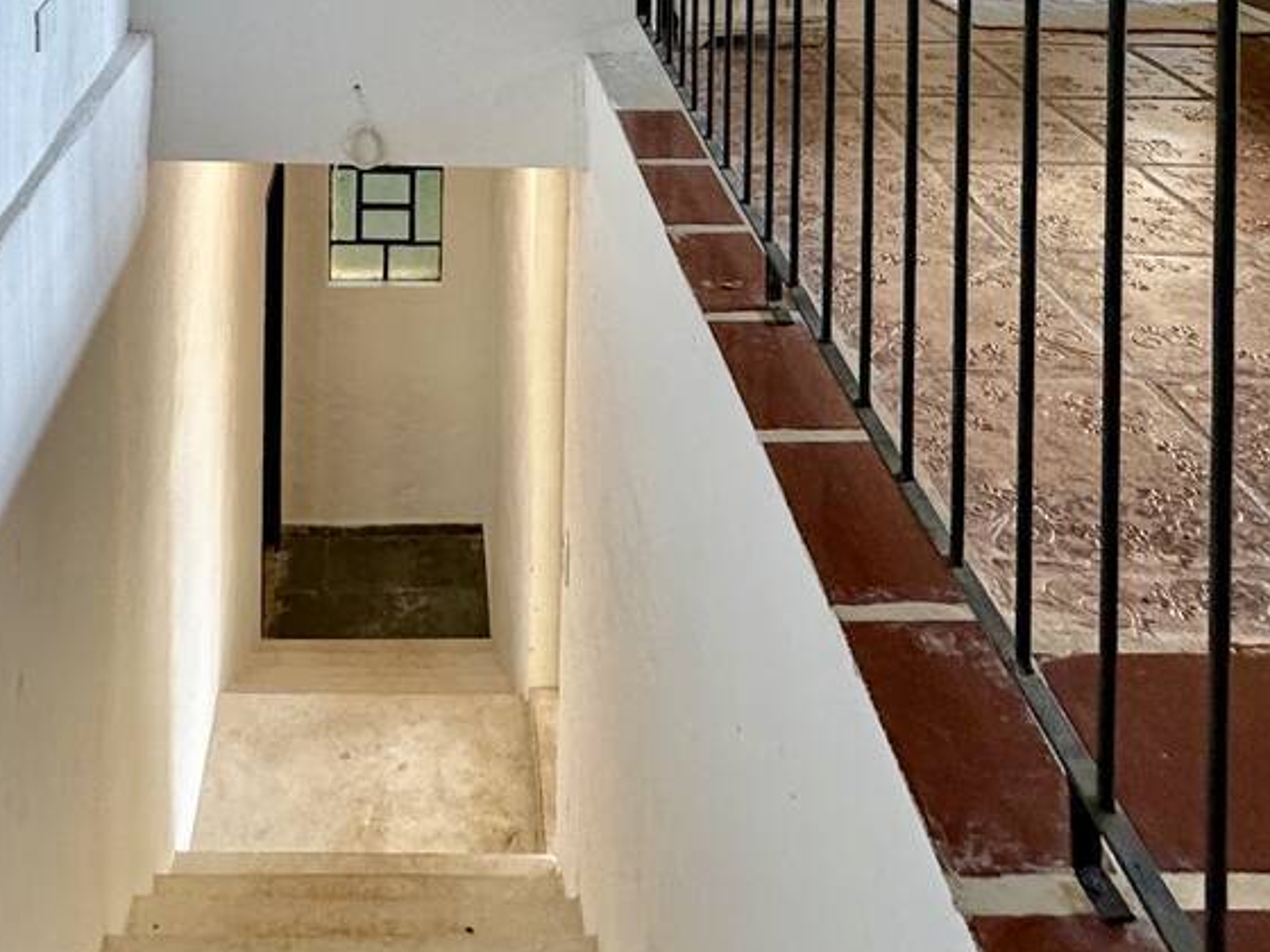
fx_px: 1321
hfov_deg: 50.4
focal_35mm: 36
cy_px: -265
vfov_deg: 31.3
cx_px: 420
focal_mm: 2.22
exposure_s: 1/120
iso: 160
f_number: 2.2
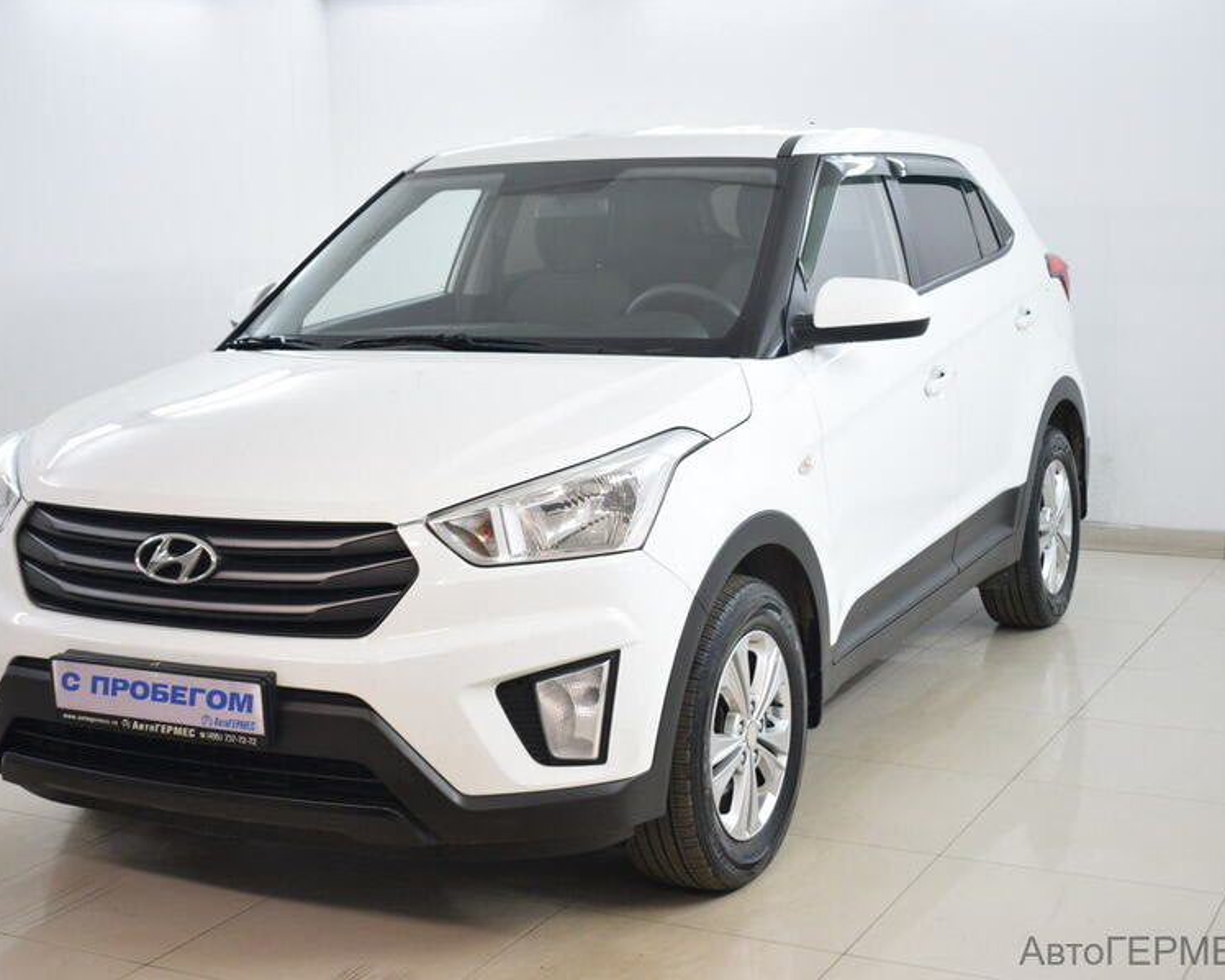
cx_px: 544
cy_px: 490
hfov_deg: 35.6
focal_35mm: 53
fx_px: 1905
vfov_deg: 28.8
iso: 1000
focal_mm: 31
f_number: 4.2
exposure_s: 1/100
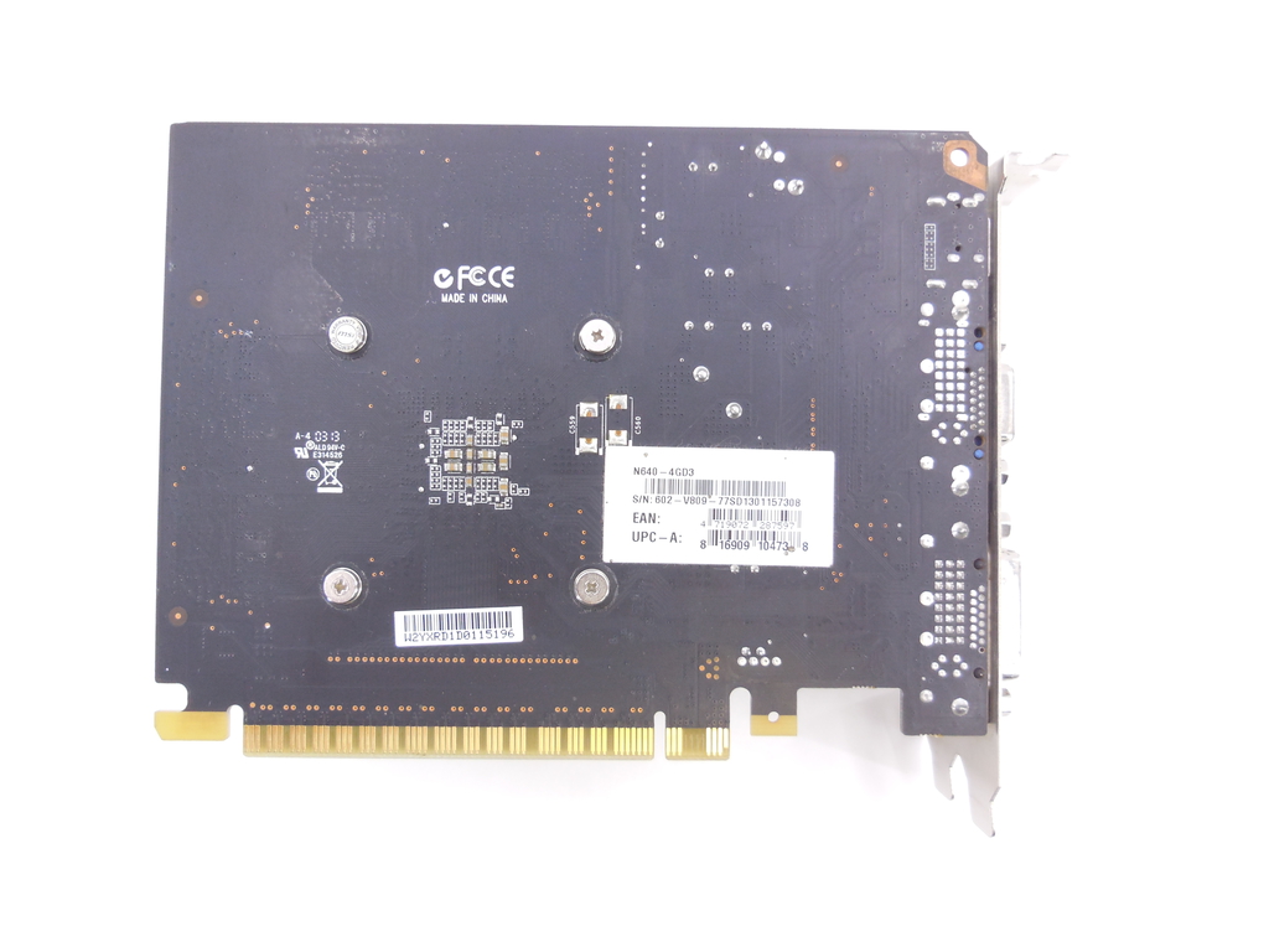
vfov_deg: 54.9
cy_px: 476
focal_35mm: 25
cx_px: 634
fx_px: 916
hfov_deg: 69.4
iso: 160
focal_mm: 4.5
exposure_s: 1/30
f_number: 3.1
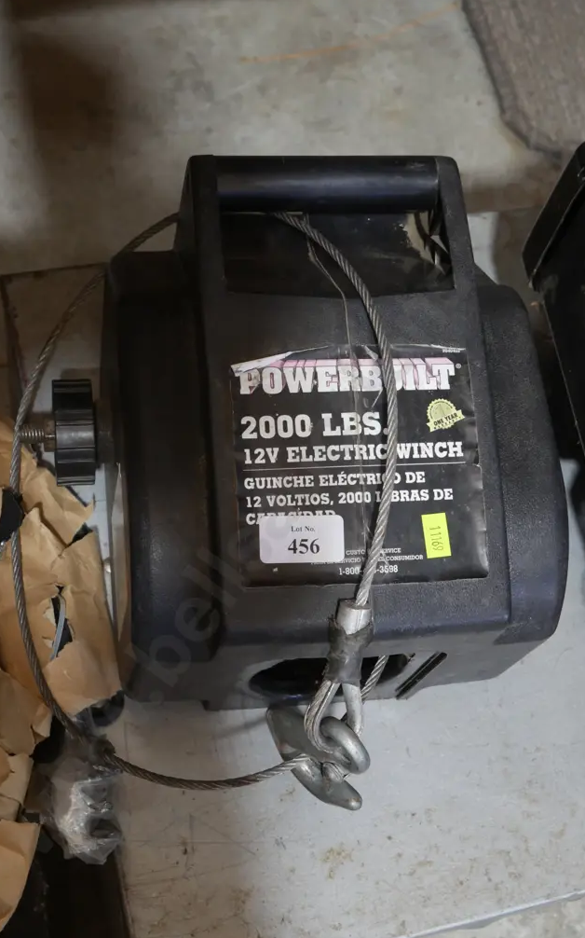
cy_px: 470
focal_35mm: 54
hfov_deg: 24.0
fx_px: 1379
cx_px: 308
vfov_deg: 37.5
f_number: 5.3
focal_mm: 25
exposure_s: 1/60
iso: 640
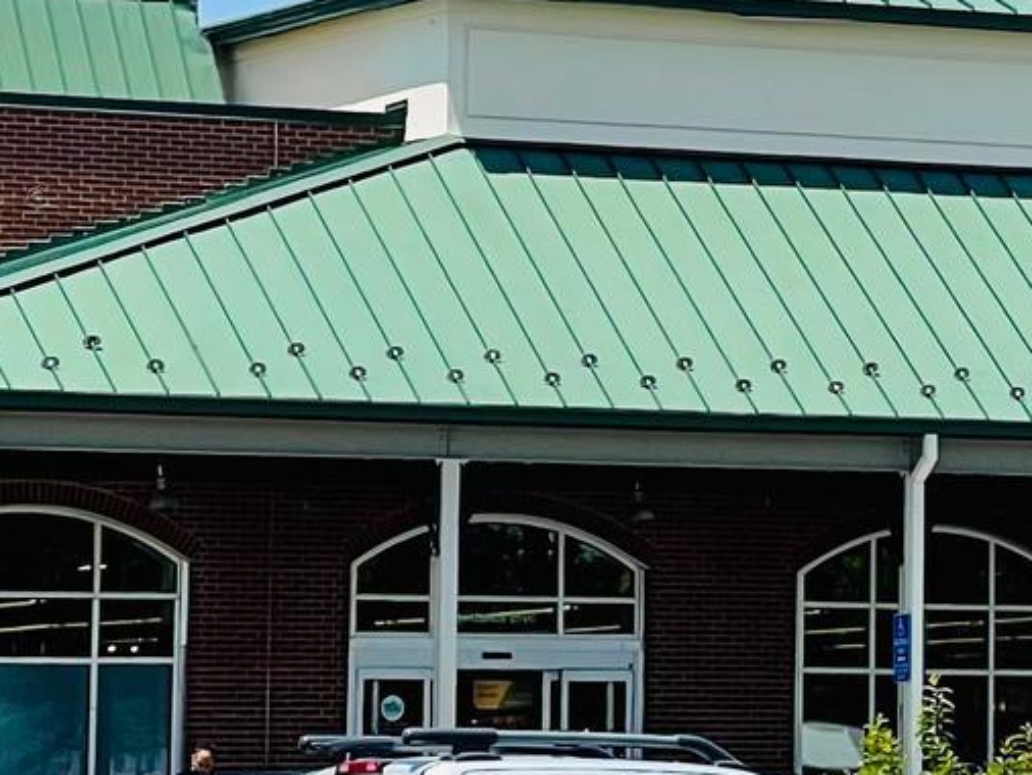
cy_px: 65
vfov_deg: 5.7
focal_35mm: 259
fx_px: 7725
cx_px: 1560
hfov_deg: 7.5
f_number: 2.2
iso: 20
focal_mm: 7.5
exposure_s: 1/1468
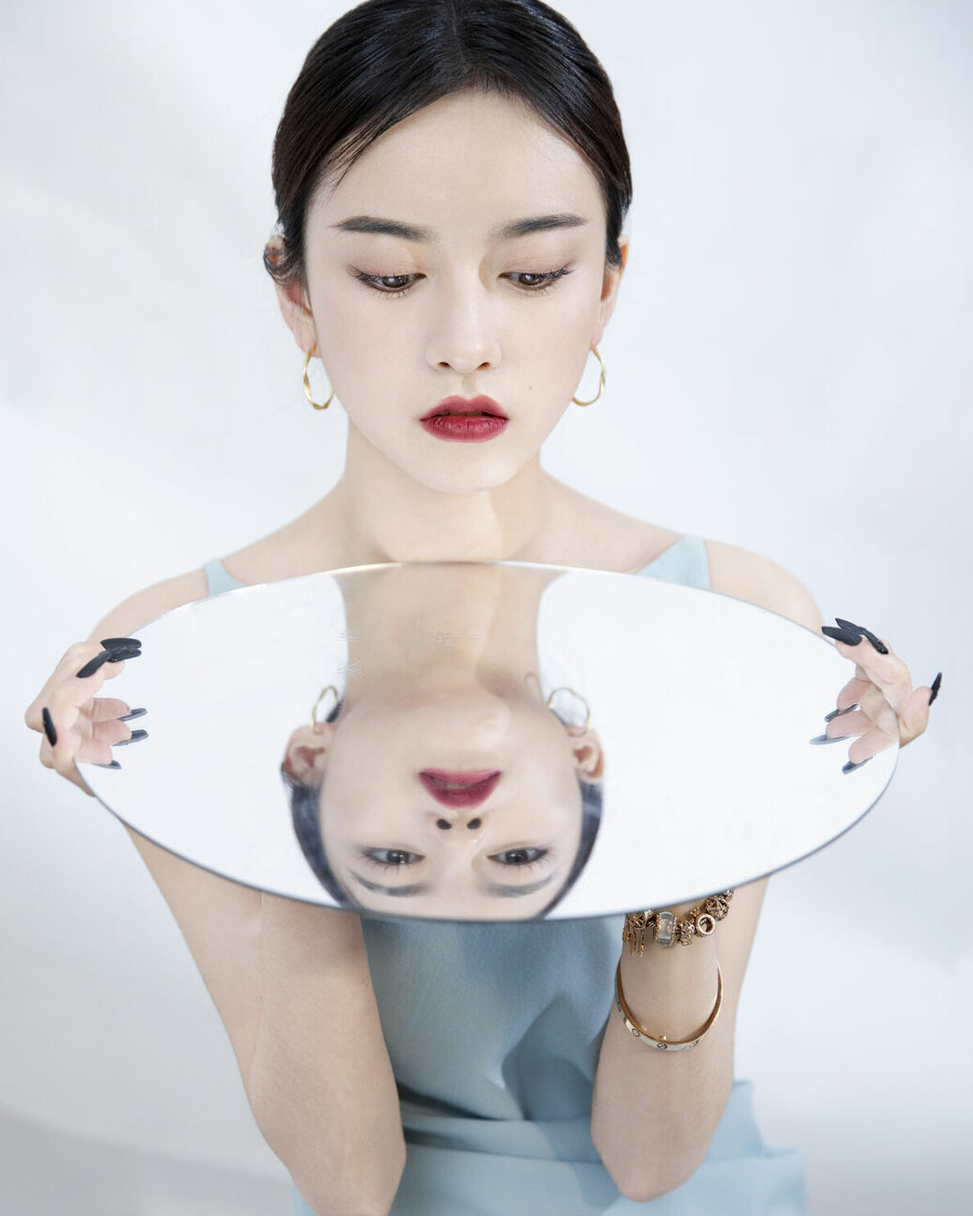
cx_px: 484
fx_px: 2448
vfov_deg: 27.9
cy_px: 682
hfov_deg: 22.5
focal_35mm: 68
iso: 1250
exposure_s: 1/100
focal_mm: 61
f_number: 3.2
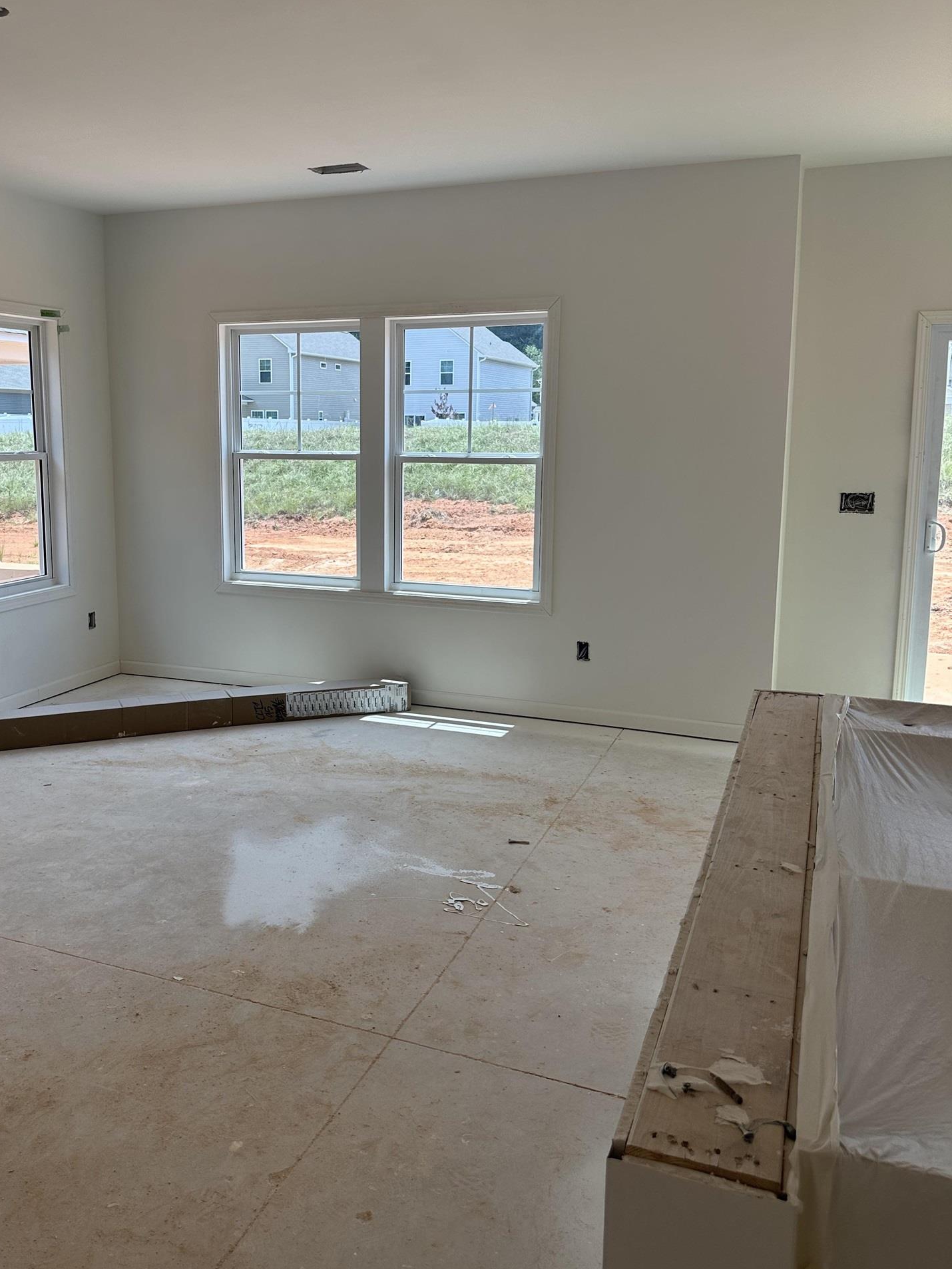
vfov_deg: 61.6
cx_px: 379
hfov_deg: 47.9
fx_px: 1064
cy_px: 582
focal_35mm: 29
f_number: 1.78
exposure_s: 1/1050
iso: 80
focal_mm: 6.86
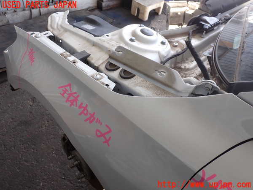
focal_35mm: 30
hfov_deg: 60.0
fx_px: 219
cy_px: 95
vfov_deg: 46.8
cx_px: 126
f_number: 3.2
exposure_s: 1/80
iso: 100
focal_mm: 5.4
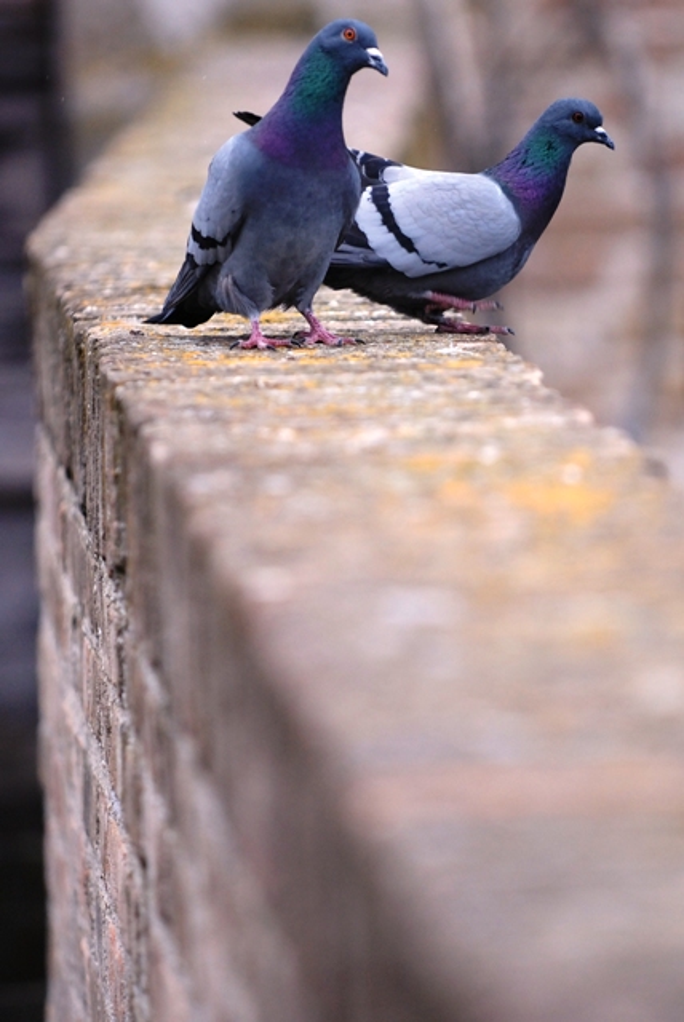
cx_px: 342
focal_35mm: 300
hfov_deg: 4.6
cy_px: 511
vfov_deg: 6.9
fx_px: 8531
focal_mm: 200
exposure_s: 1/350
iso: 400
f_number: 2.8
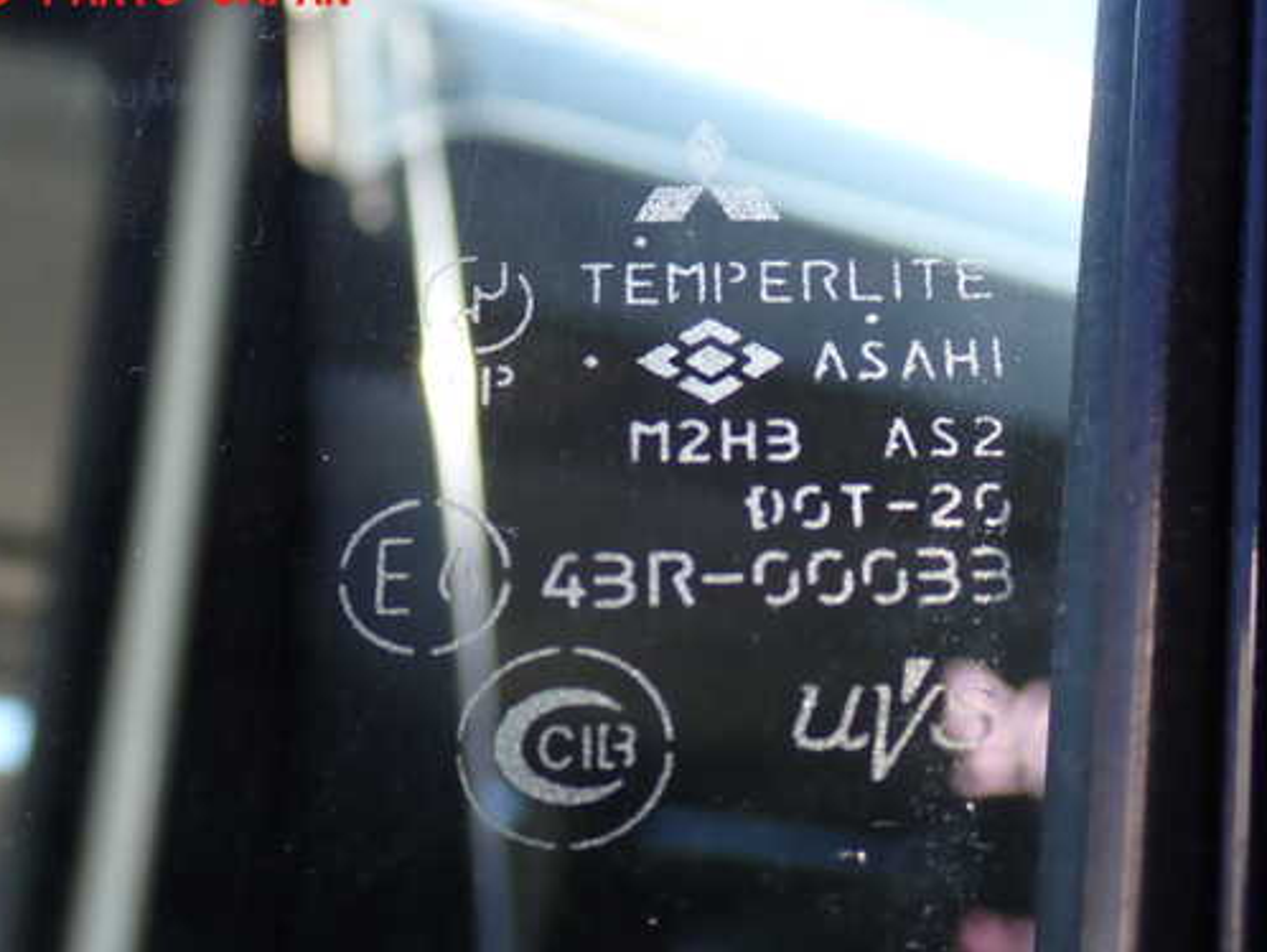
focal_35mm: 65
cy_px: 529
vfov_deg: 22.6
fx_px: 2380
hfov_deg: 29.8
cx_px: 651
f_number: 3.3
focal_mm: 9.65
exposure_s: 1/160
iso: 100
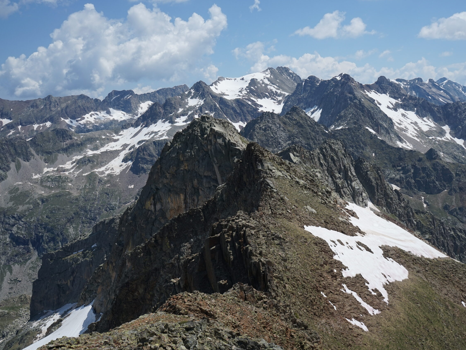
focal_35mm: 37
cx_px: 255
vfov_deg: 38.7
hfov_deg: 50.1
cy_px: 176
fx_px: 498
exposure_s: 1/800
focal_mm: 34
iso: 200
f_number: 9
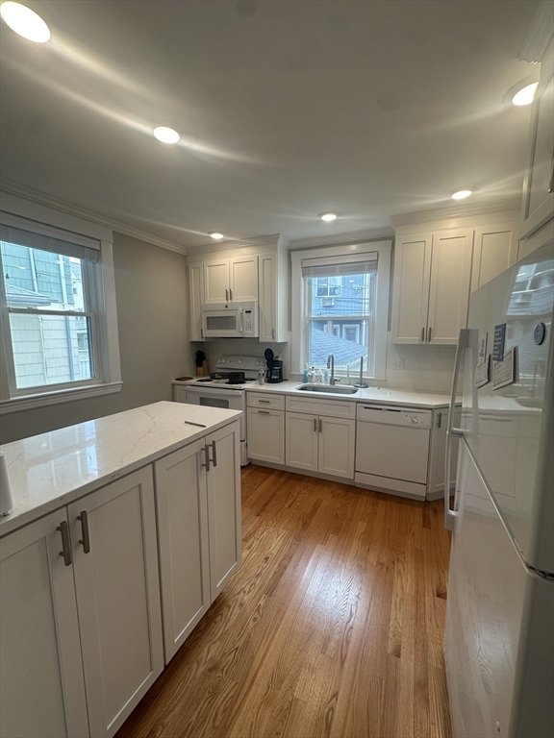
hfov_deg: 85.7
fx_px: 299
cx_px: 277
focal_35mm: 14
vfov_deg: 102.1
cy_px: 369
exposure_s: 1/120
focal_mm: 2.22
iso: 64
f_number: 2.2
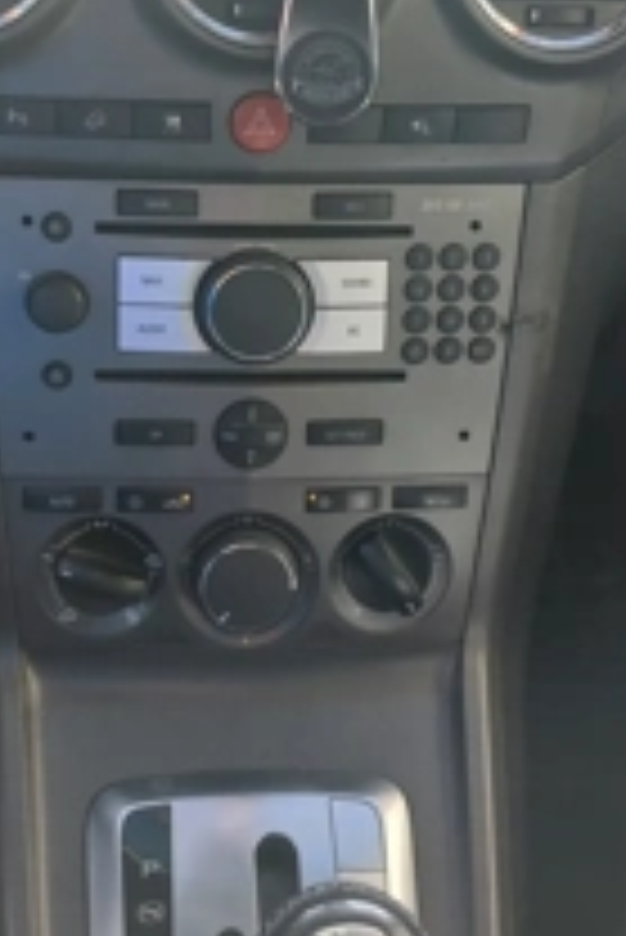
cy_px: 288
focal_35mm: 50
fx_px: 1302
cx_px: 243
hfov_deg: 27.0
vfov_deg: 39.0
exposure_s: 1/50
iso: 160
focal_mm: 5.23
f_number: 1.8
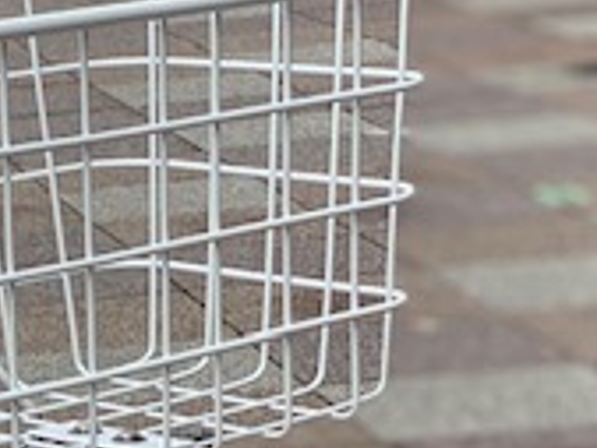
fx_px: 3400
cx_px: -307
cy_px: 621
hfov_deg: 9.7
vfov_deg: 7.4
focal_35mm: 197
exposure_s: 1/406
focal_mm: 6
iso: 20
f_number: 2
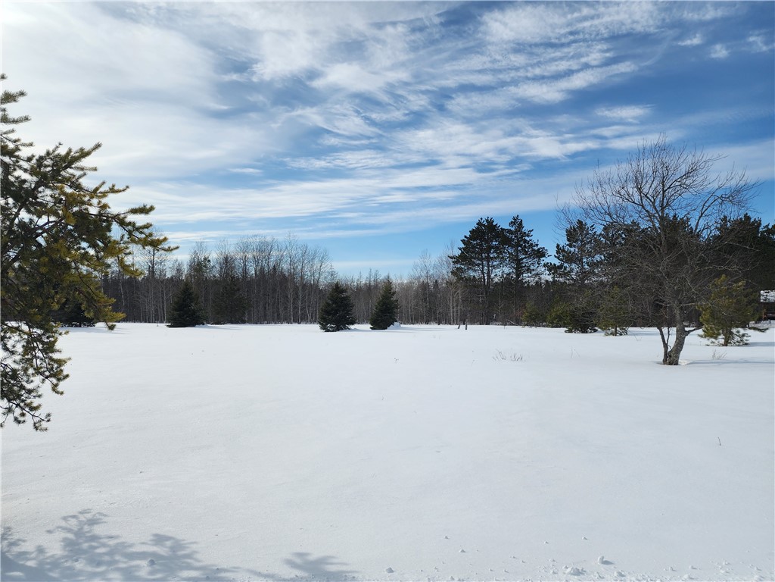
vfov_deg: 58.9
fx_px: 515
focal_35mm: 23
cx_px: 388
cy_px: 291
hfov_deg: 73.9
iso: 12
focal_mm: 6.4
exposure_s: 1/2157
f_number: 1.8
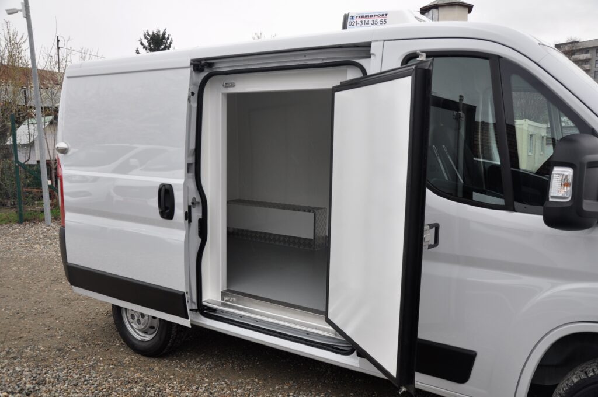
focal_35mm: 32
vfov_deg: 41.6
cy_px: 198
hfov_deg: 59.6
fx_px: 523
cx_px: 299
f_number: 7.1
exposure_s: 1/160
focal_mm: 21
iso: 400
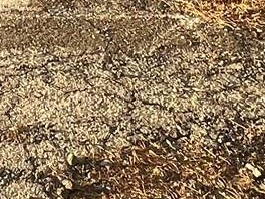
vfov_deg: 9.9
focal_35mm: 101
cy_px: -439
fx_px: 773
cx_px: -97
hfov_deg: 17.9
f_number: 1.8
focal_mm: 1.57
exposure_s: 1/201
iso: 32
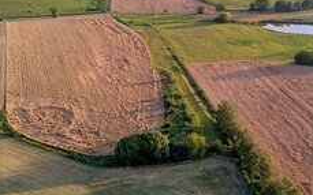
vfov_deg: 25.7
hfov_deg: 40.0
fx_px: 426
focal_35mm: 50
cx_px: 195
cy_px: 123
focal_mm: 6.72
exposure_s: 1/500
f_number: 1.7
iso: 200
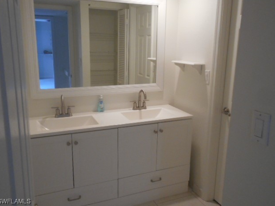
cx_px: 138
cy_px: 101
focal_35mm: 30
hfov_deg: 60.0
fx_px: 238
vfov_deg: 46.8
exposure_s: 1/30
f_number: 4
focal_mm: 5.2
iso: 400
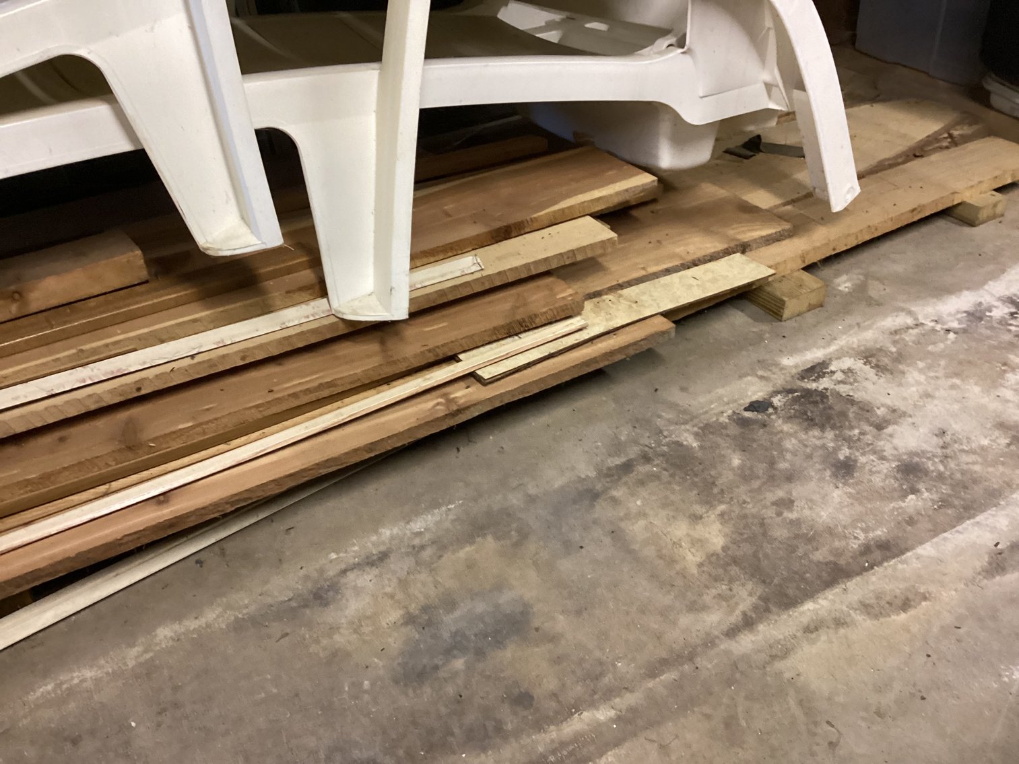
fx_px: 913
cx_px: 510
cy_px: 382
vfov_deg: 45.4
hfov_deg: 58.3
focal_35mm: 31
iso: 400
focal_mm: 3.3
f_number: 2.4
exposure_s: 1/40
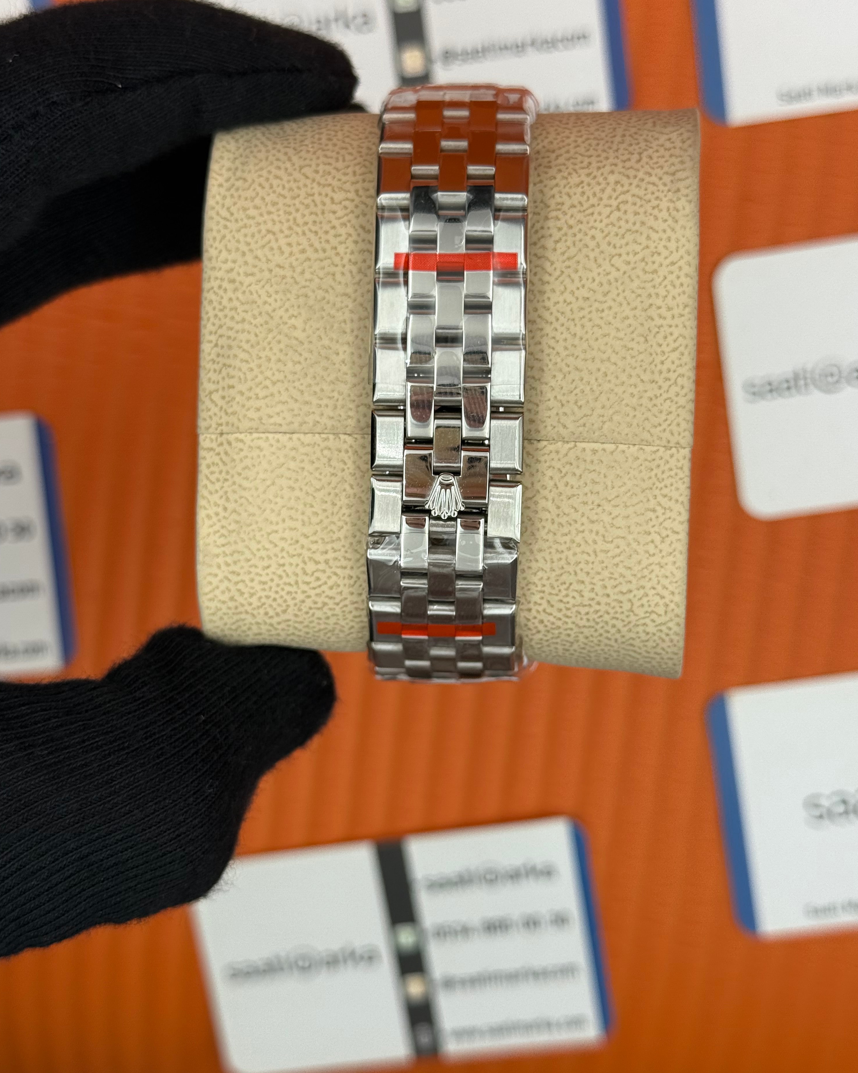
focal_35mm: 51
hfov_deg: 29.7
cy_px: 527
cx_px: 425
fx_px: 1619
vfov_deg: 36.7
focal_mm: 6.76
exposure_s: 1/646
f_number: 1.78
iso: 64
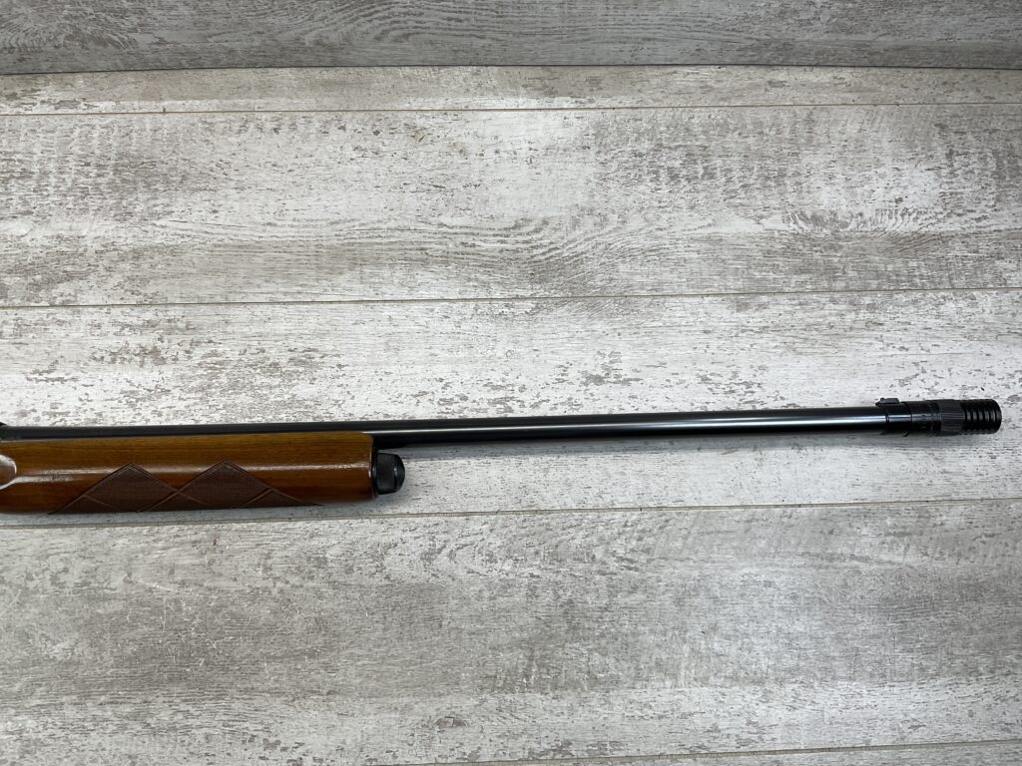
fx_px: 856
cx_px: 511
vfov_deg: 48.2
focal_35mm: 29
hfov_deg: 61.7
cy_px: 383
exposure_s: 1/203
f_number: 1.8
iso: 16
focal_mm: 3
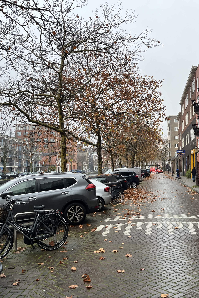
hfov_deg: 34.3
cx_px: 149
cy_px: 153
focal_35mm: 38
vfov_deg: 50.7
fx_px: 315
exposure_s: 1/121
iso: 64
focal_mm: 5.1
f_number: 1.6
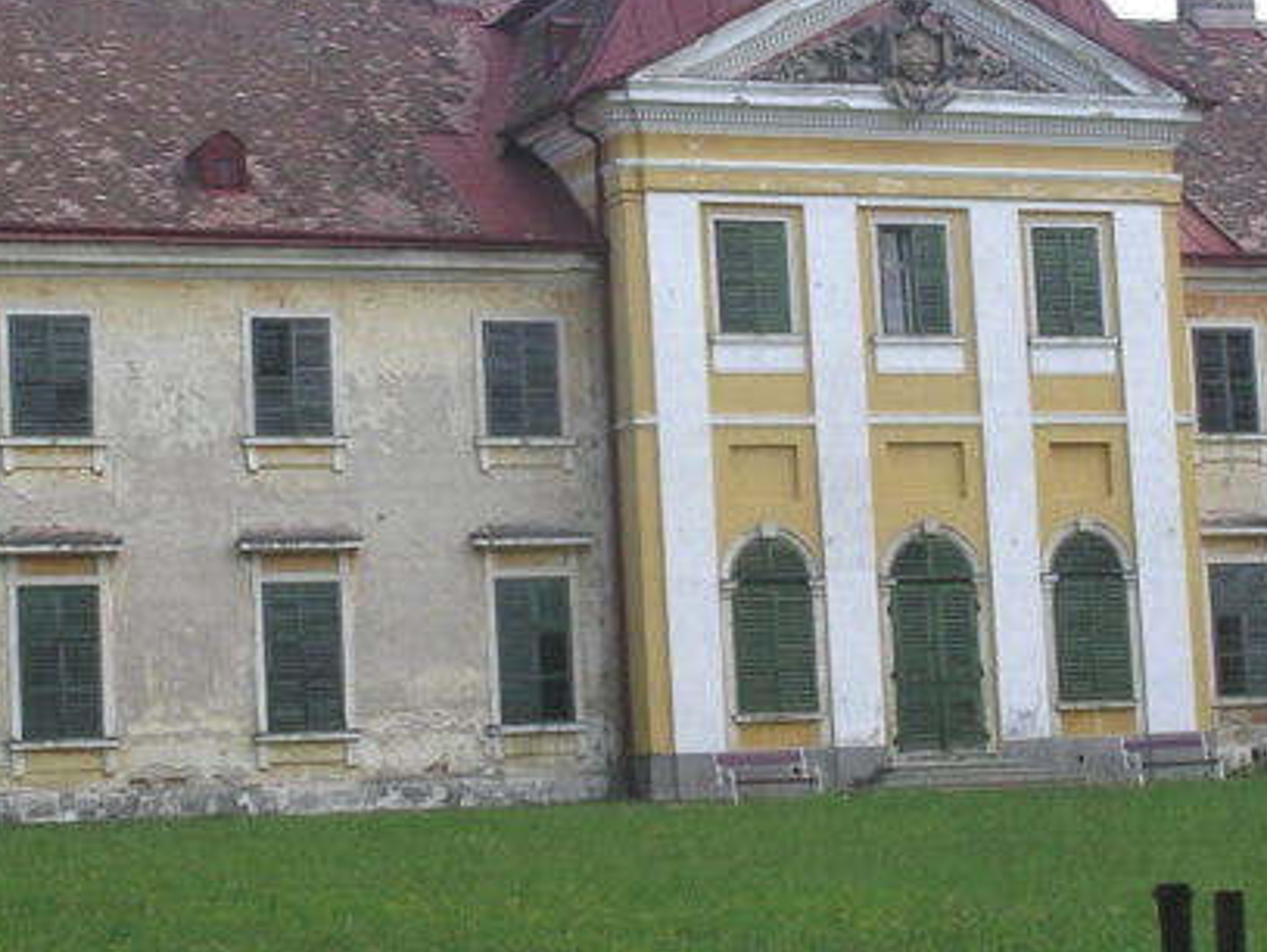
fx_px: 3407
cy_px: 408
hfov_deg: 21.1
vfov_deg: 15.9
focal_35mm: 93
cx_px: 629
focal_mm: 7.8
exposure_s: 1/400
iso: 64
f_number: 5
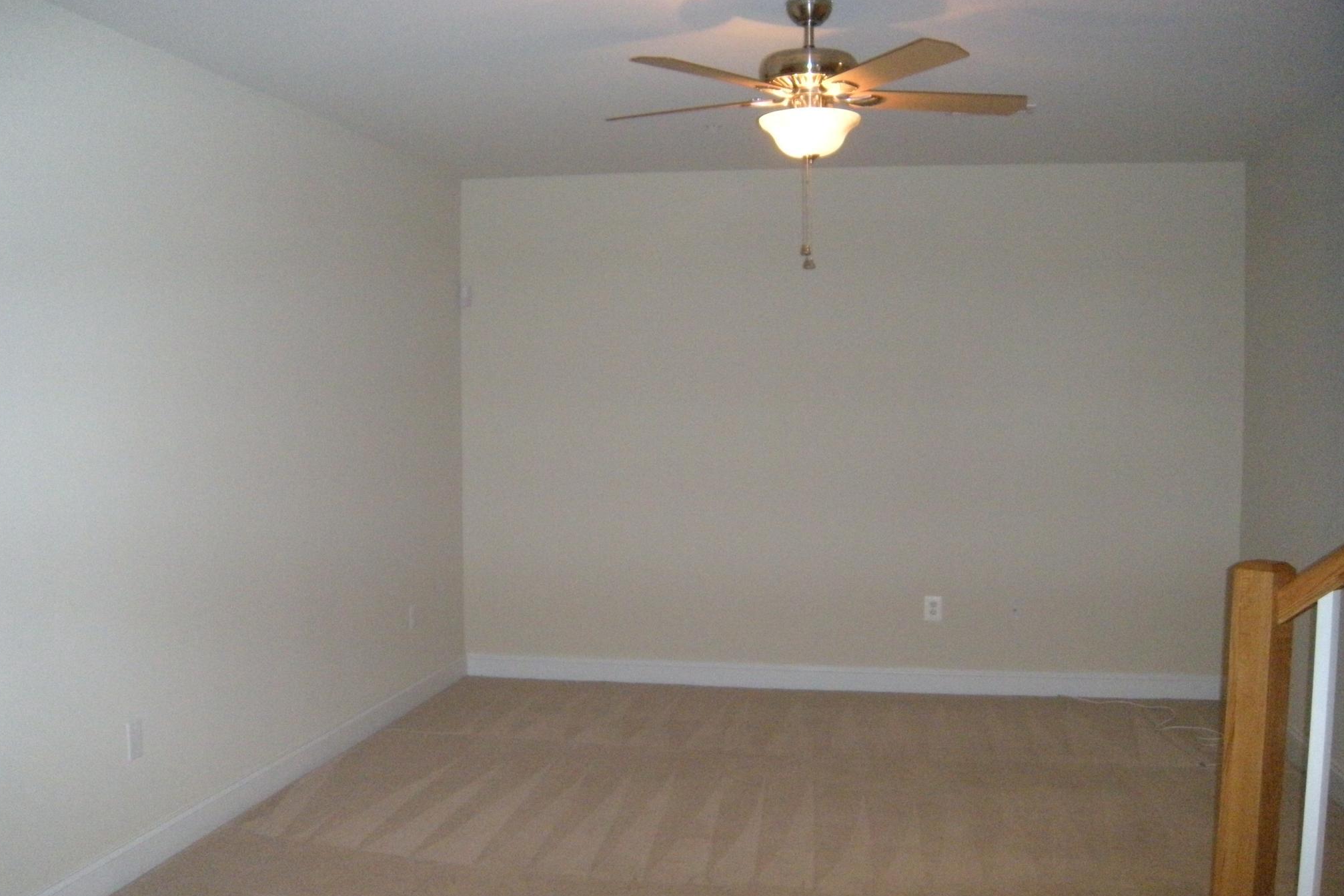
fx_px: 1381
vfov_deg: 35.9
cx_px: 673
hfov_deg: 51.9
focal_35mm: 37
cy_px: 490
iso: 516
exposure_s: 1/60
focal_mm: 5.9
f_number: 3.8
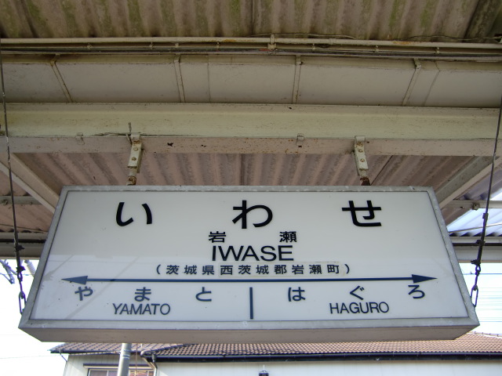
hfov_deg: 63.4
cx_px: 251
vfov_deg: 49.7
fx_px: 406
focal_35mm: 28
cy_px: 188
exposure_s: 1/250
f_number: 2.6
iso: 64
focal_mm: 4.9
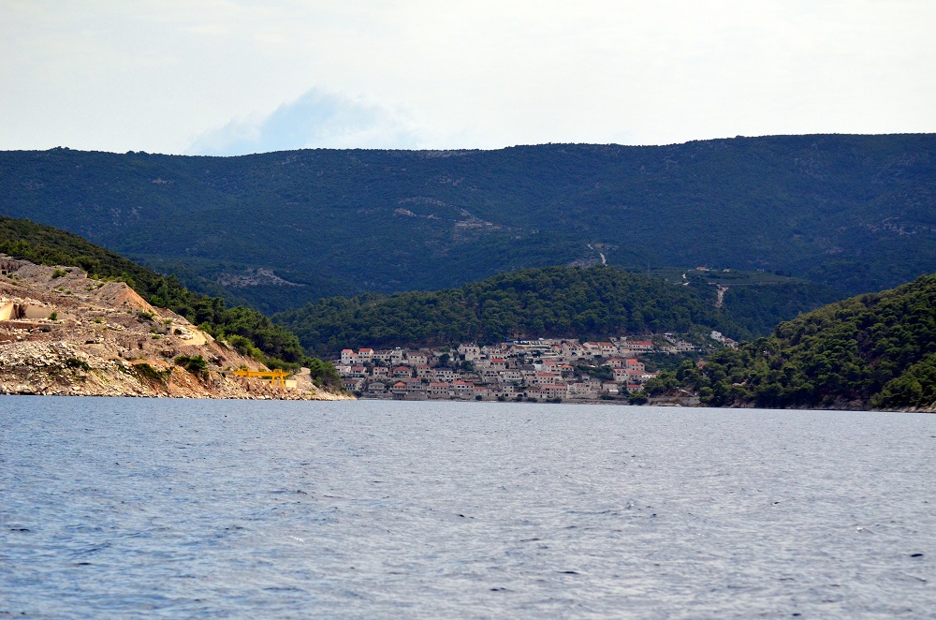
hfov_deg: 14.4
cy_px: 310
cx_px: 468
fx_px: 3697
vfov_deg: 9.6
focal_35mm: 142
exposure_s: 1/8000
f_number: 4.5
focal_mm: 95
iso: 560
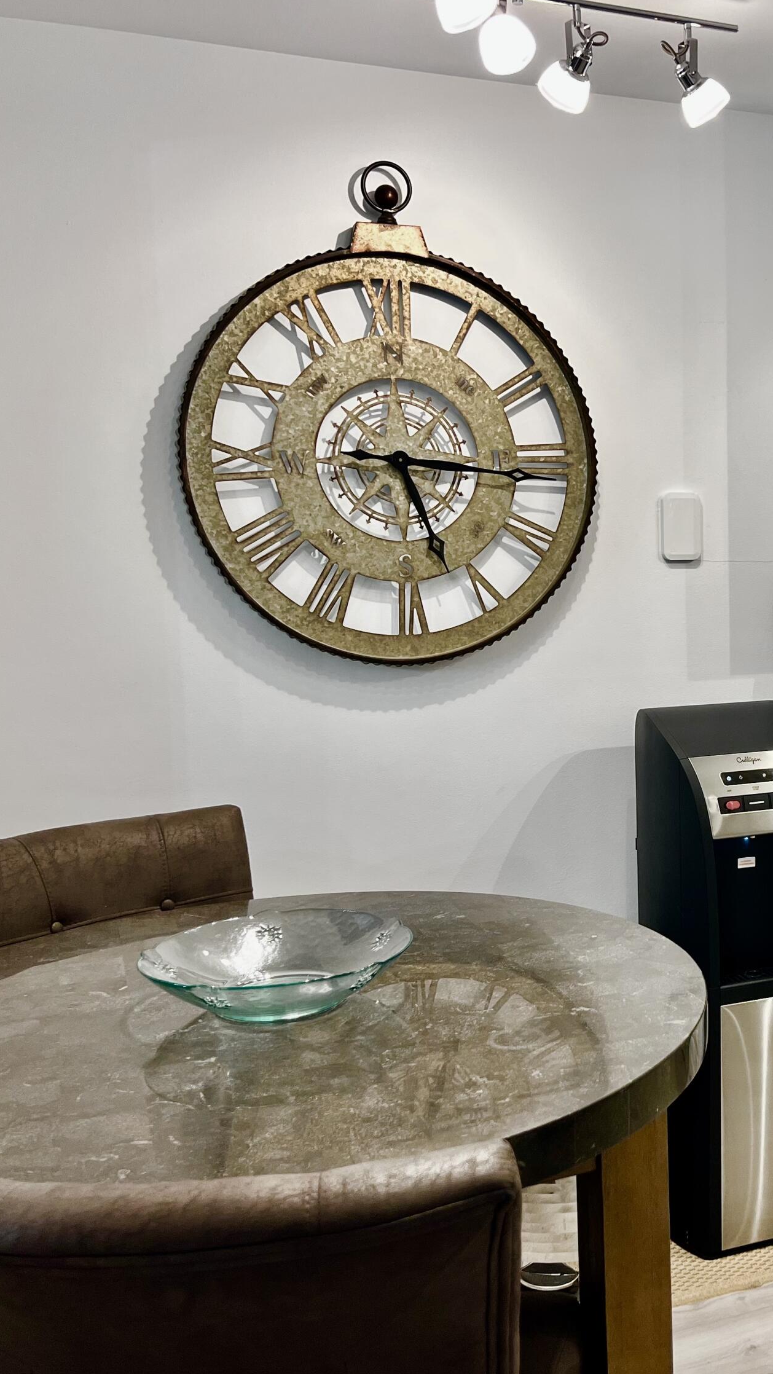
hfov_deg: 29.7
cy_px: 685
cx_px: 721
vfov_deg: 52.8
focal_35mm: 38
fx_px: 1384
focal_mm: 5.7
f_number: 1.5
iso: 100
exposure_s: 1/120
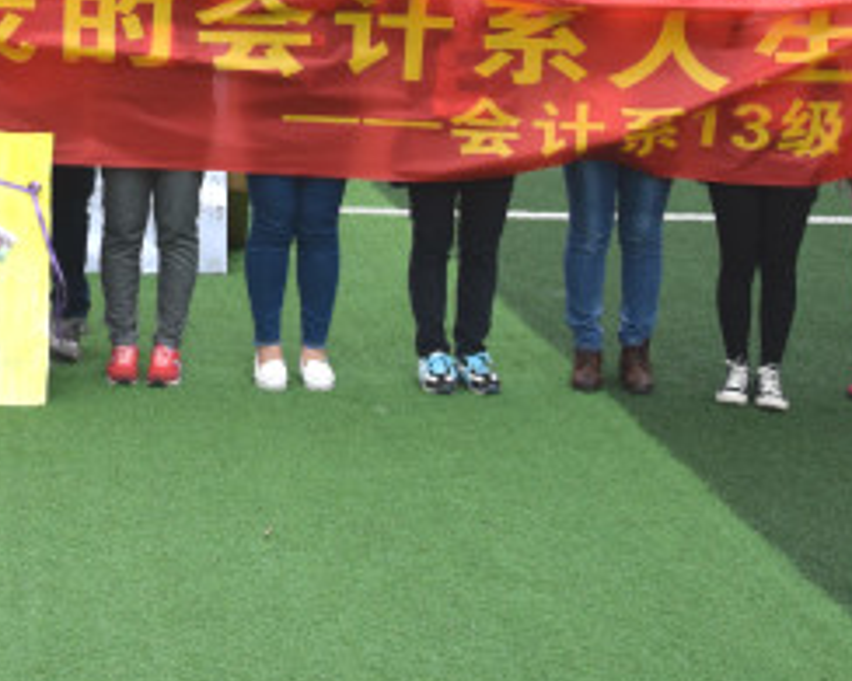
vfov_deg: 17.1
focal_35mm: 87
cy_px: -66
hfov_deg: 21.5
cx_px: 79
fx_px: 2193
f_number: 4.5
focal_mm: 22
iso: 400
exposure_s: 1/1250
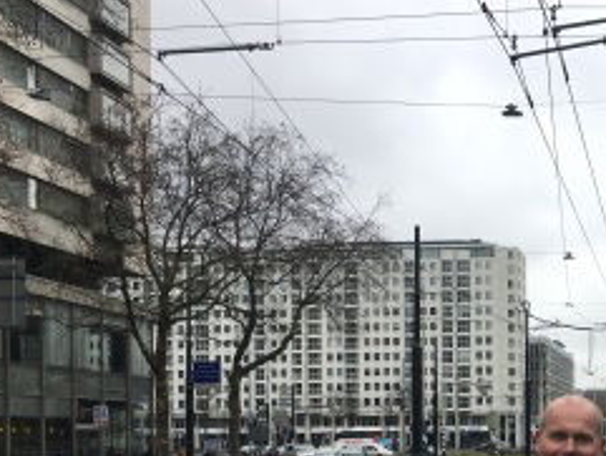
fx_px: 1051
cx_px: 588
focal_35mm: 60
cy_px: 427
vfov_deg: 23.7
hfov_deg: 30.2
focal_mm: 4.15
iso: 25
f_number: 2.2
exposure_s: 1/769
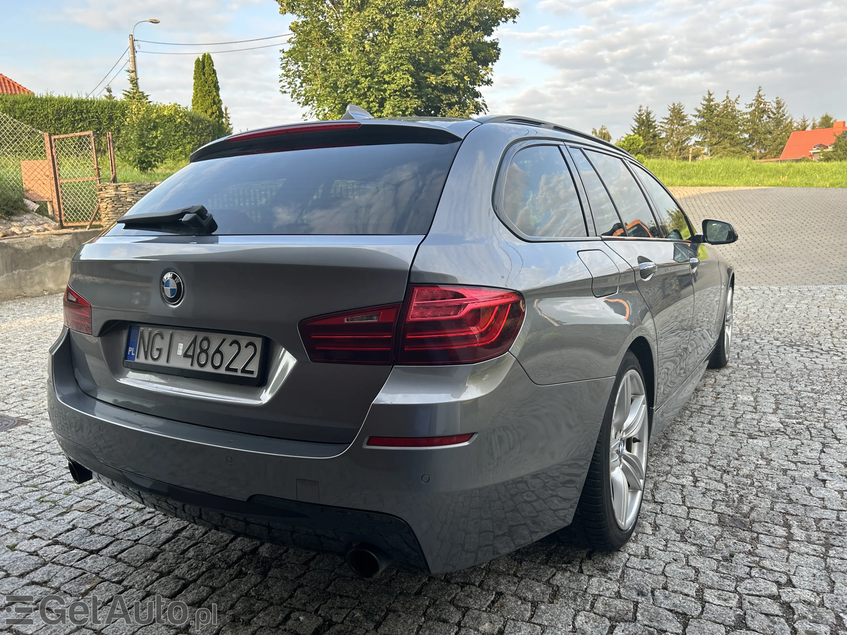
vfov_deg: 53.1
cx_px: 424
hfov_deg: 67.3
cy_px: 318
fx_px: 636
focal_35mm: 26
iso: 50
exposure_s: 1/324
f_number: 1.5
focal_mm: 5.7
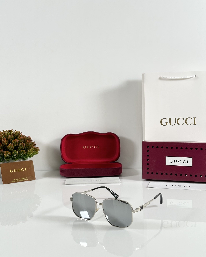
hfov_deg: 29.7
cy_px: 126
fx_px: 389
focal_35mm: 51
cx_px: 102
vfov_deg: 36.7
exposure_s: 1/100
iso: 64
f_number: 1.78
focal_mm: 6.86
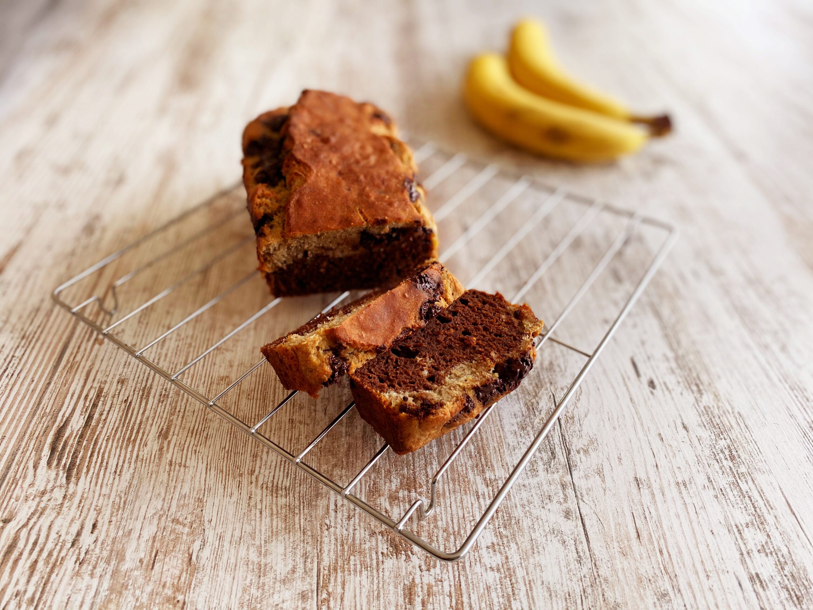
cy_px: 305
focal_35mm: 26
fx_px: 611
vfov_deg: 53.1
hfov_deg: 67.3
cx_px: 406
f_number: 1.8
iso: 64
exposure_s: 1/121
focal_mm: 4.25
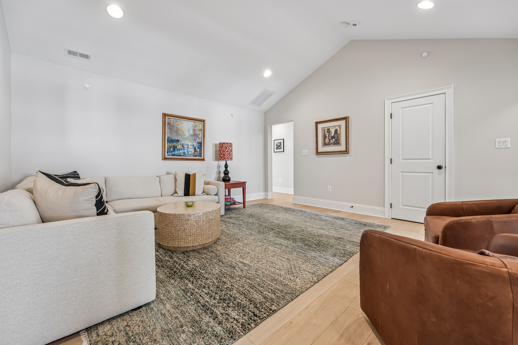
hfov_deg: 104.3
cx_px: 259
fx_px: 201
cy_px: 172
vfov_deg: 81.2
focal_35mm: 14
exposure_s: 1/2.5
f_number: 8
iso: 100
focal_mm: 14
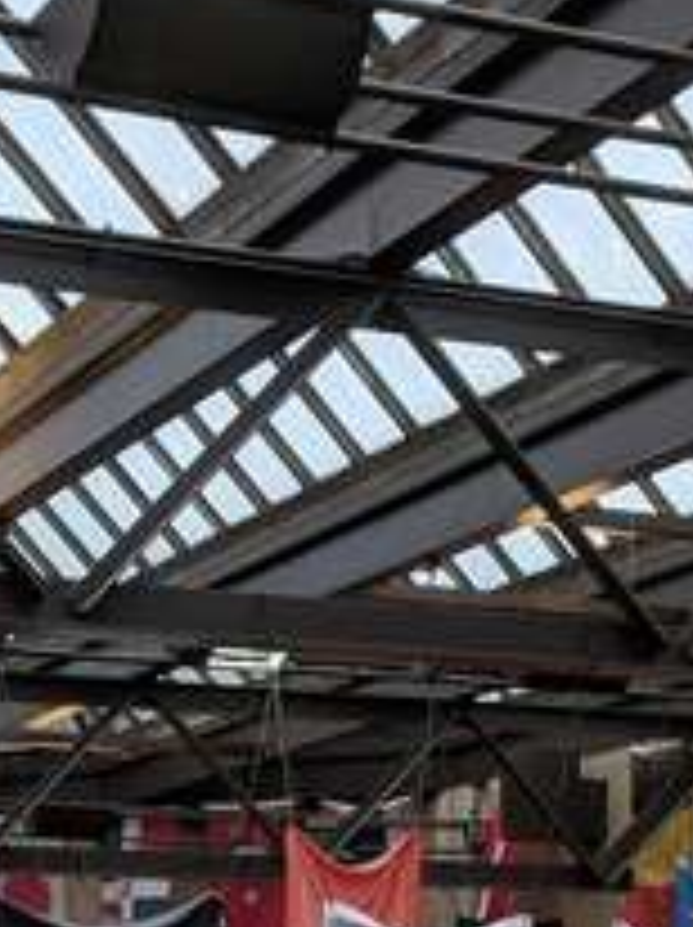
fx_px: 2595
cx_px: 230
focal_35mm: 97
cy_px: 1386
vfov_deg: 18.1
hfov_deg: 15.2
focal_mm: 4.67
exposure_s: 1/120
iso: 171
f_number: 2
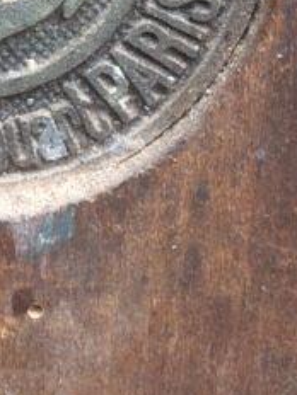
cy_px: -46
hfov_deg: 18.1
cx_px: 24
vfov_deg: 22.9
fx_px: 915
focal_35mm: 80
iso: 50
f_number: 2.2
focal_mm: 4.15
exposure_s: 1/50
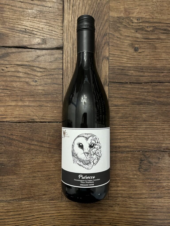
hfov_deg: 53.1
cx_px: 85
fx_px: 170
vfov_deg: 67.3
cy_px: 113
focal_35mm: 26
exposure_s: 1/50
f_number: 1.6
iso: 400
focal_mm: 5.1
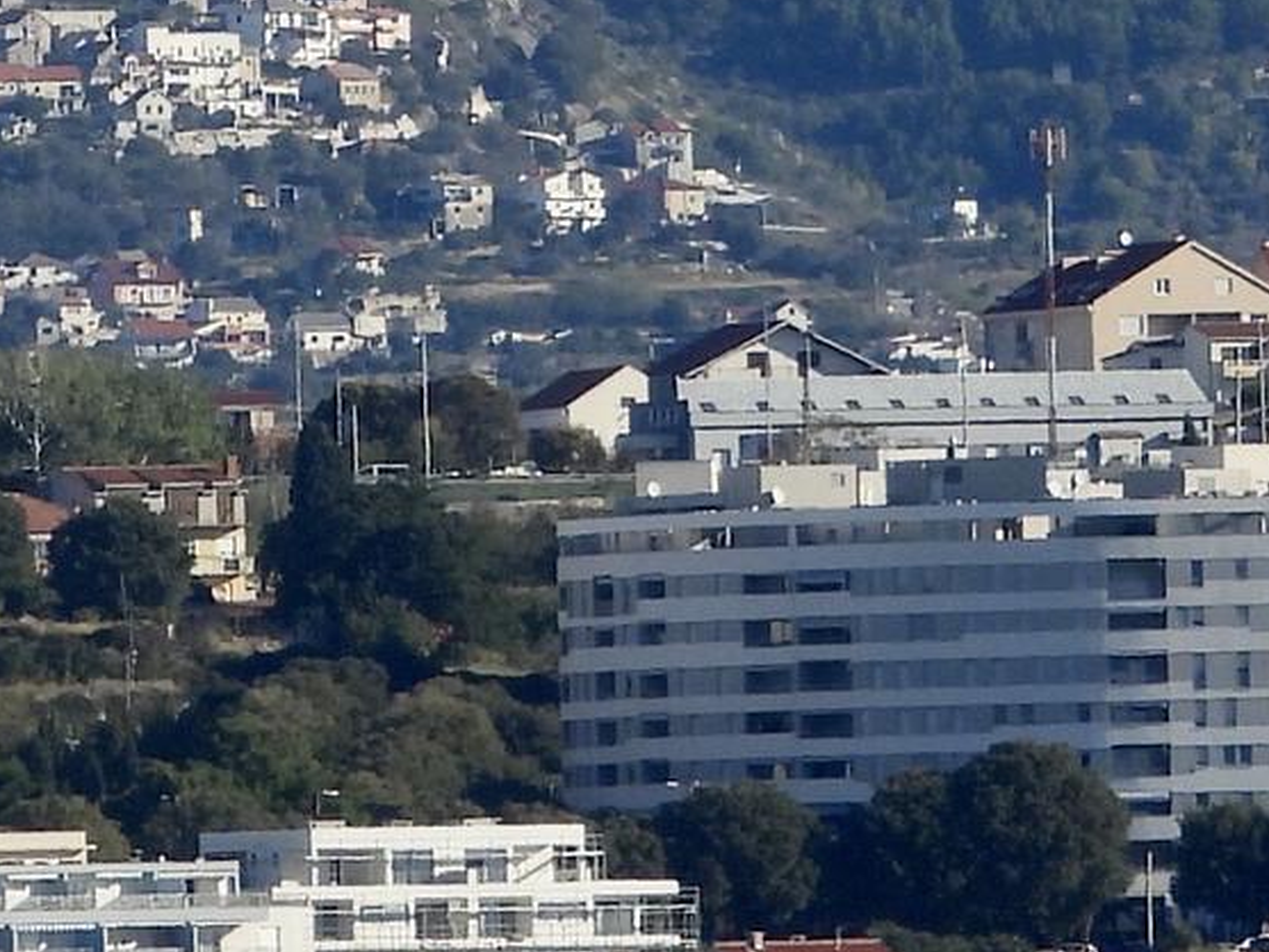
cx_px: -280
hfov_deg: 1.9
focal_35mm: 1063
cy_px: 405
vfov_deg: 1.4
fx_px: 38977
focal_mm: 66.5
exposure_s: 1/800
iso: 100
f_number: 5.6
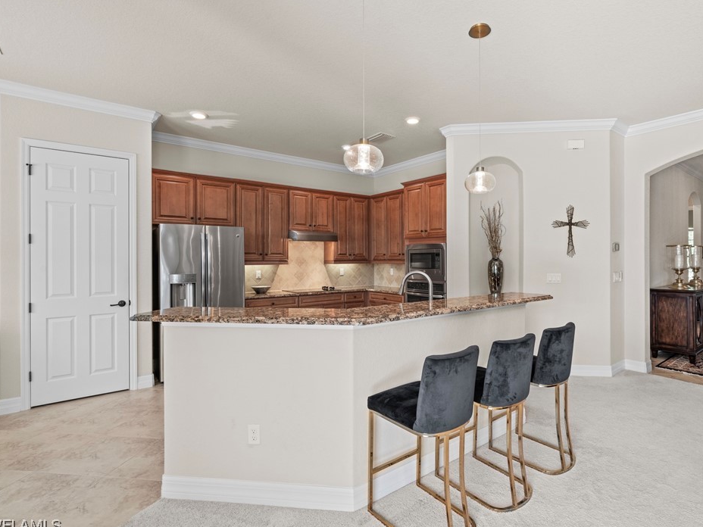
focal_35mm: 18
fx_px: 366
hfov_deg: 87.5
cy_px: 268
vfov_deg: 71.6
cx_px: 384
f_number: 9
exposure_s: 1/2.5
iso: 200
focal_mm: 16
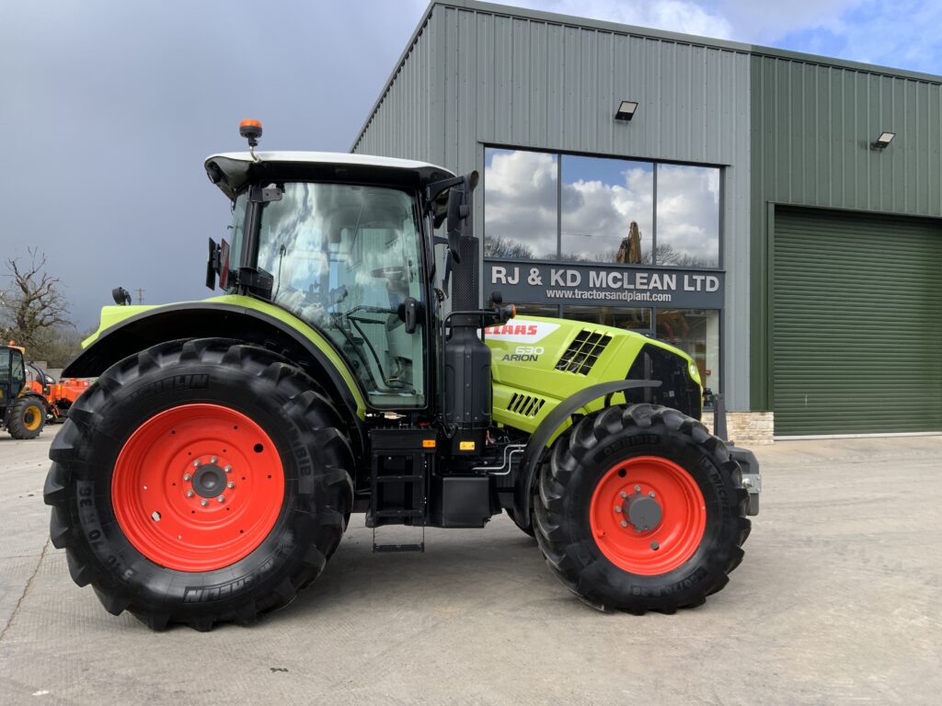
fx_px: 789
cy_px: 353
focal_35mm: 29
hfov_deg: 61.7
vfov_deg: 48.2
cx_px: 471
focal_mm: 3
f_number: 1.8
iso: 16
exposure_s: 1/635
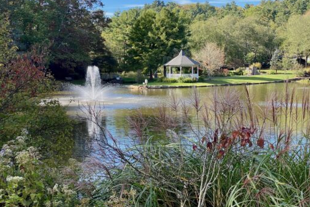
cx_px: 154
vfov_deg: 24.6
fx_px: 474
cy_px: 100
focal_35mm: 55
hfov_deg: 36.2
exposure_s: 1/410
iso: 20
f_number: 2
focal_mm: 6
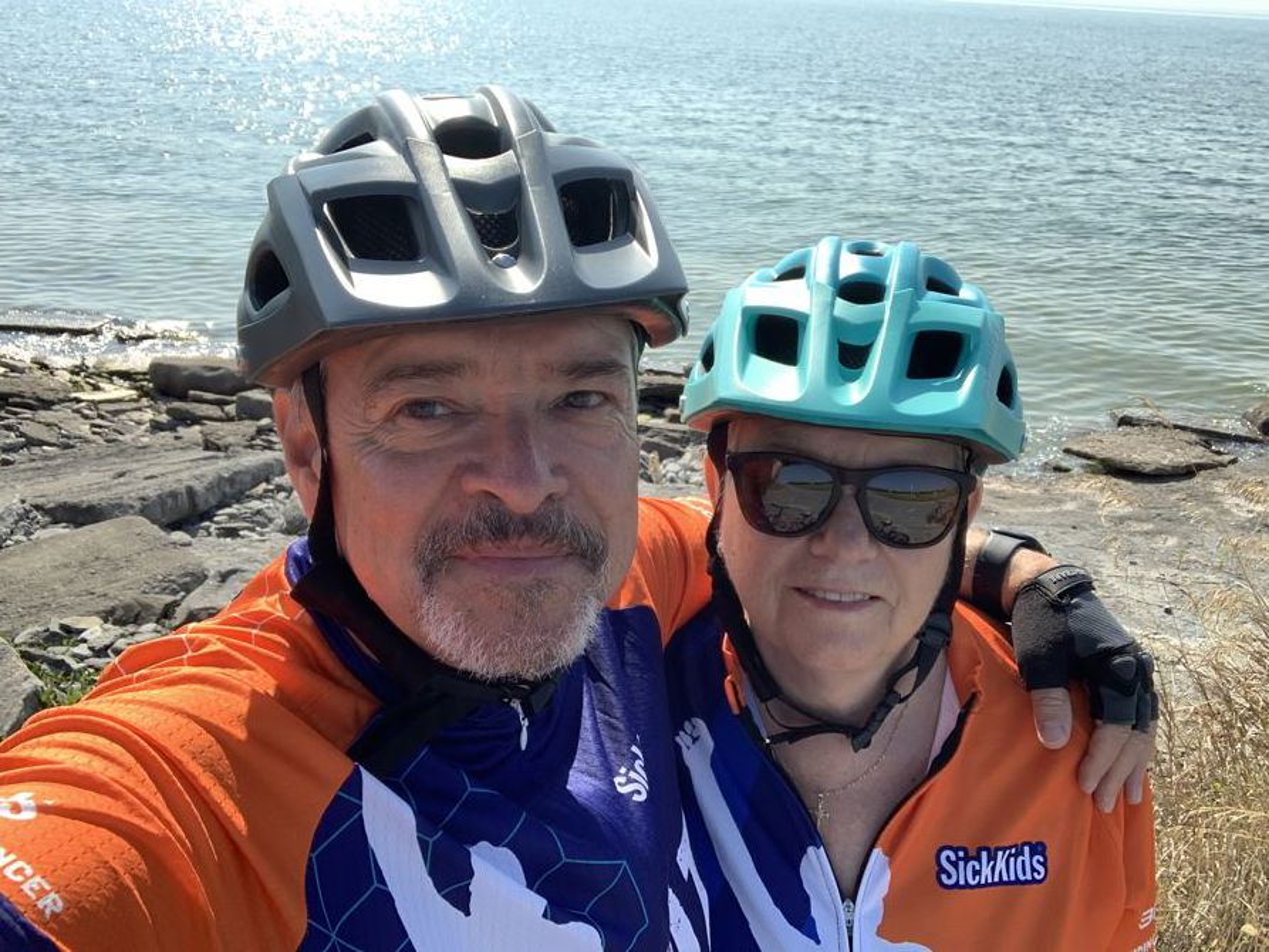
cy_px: 476
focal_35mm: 32
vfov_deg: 44.2
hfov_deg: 56.8
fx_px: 1173
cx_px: 634
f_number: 2.2
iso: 16
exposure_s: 1/302
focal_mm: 2.87
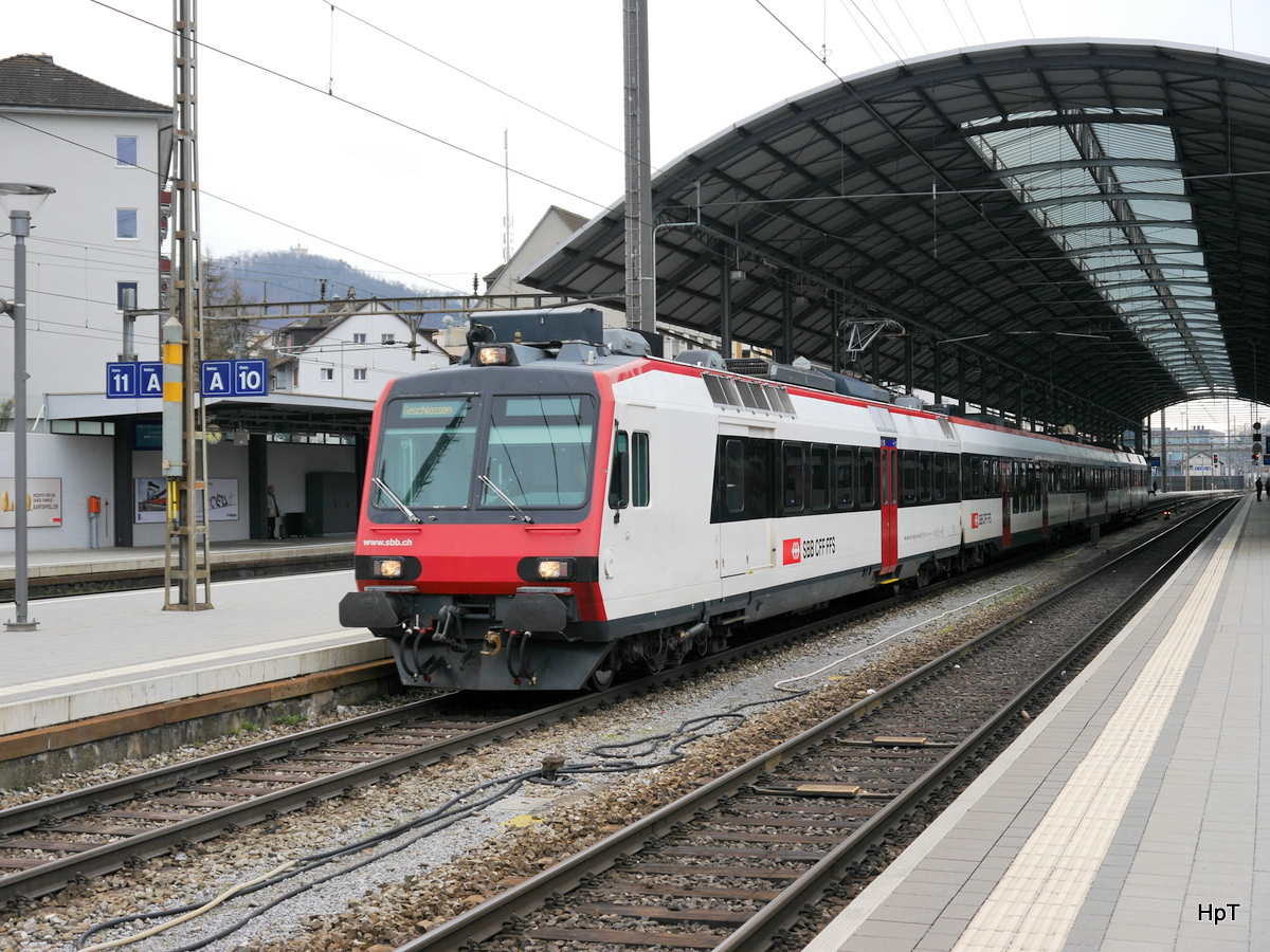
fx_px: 1908
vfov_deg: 28.0
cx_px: 635
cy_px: 476
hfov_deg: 36.8
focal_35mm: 52
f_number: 5.6
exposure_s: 1/160
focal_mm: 26
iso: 160
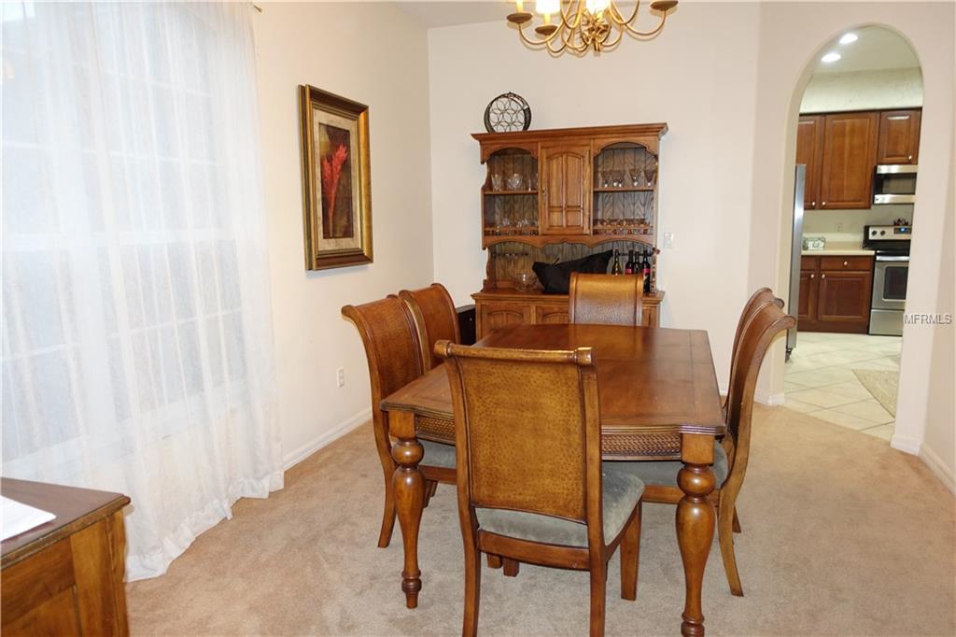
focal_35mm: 24
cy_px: 318
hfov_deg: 73.8
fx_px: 637
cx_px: 478
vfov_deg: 53.1
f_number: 1.8
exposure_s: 1/30
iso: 320
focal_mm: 8.8
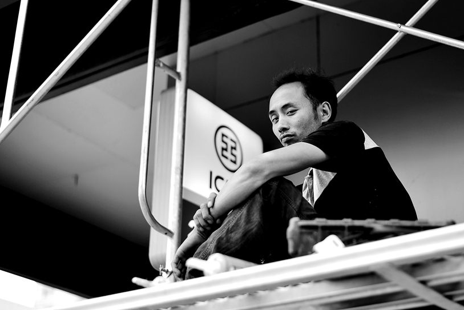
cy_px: 135
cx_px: 269
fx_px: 812
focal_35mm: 63
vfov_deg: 21.6
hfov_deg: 31.8
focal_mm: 50
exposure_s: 1/500
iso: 250
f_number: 2
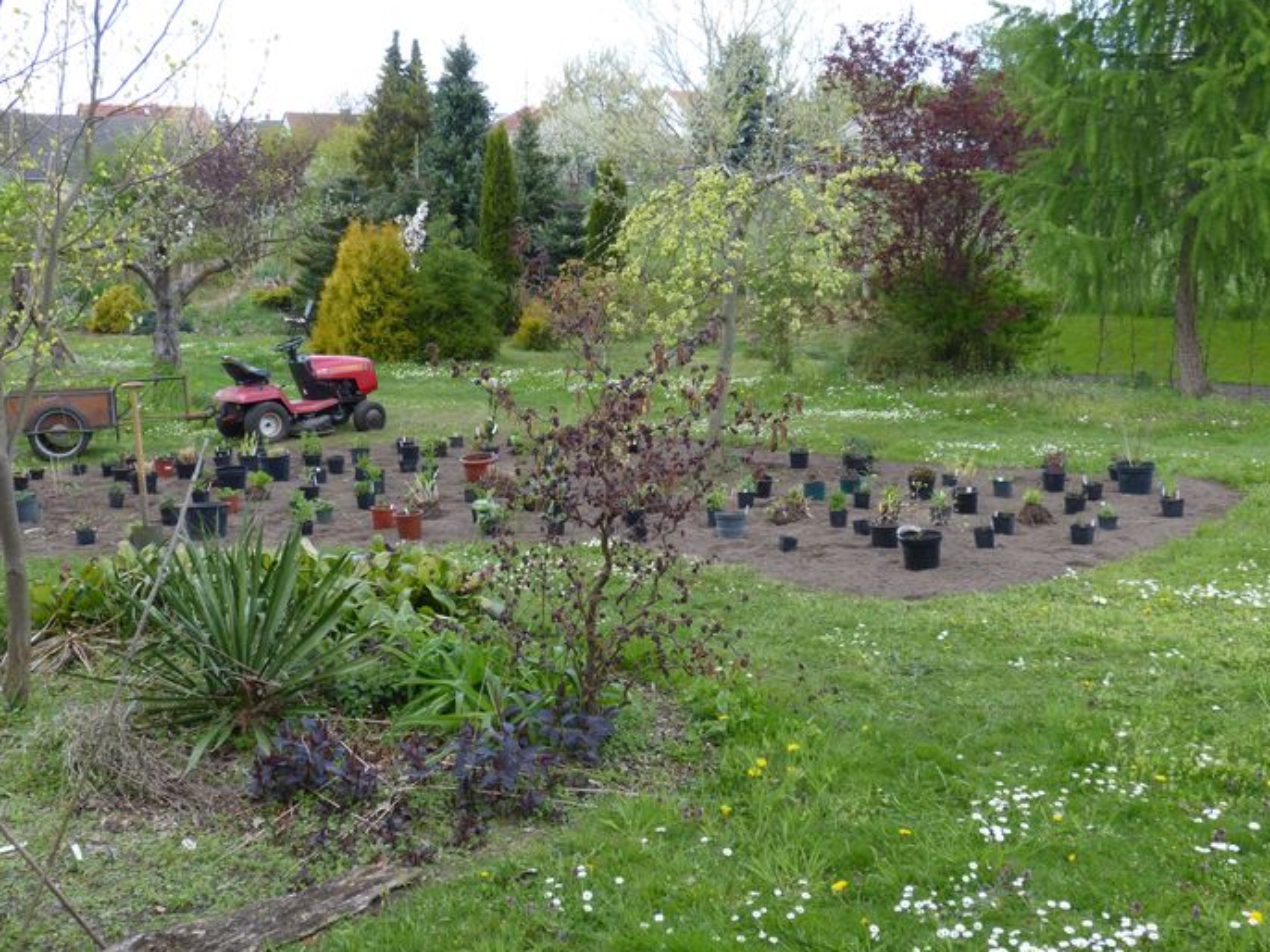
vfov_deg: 34.3
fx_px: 1540
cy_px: 445
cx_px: 559
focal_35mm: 42
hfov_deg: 44.7
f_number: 4
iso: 100
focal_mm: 6.3
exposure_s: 1/160
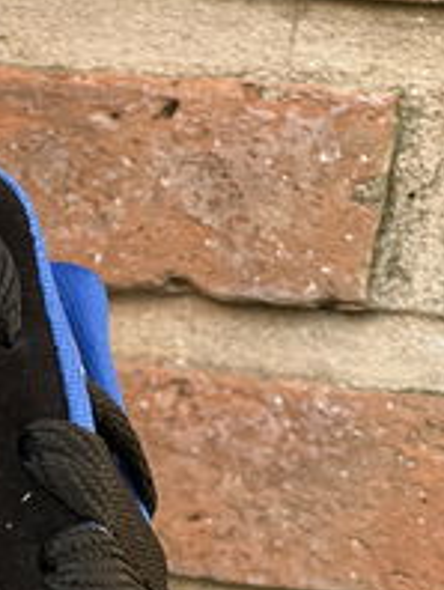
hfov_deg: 7.1
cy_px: 639
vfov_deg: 9.5
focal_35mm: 207
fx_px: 3532
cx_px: -146
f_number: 2.8
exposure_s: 1/121
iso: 32
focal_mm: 9
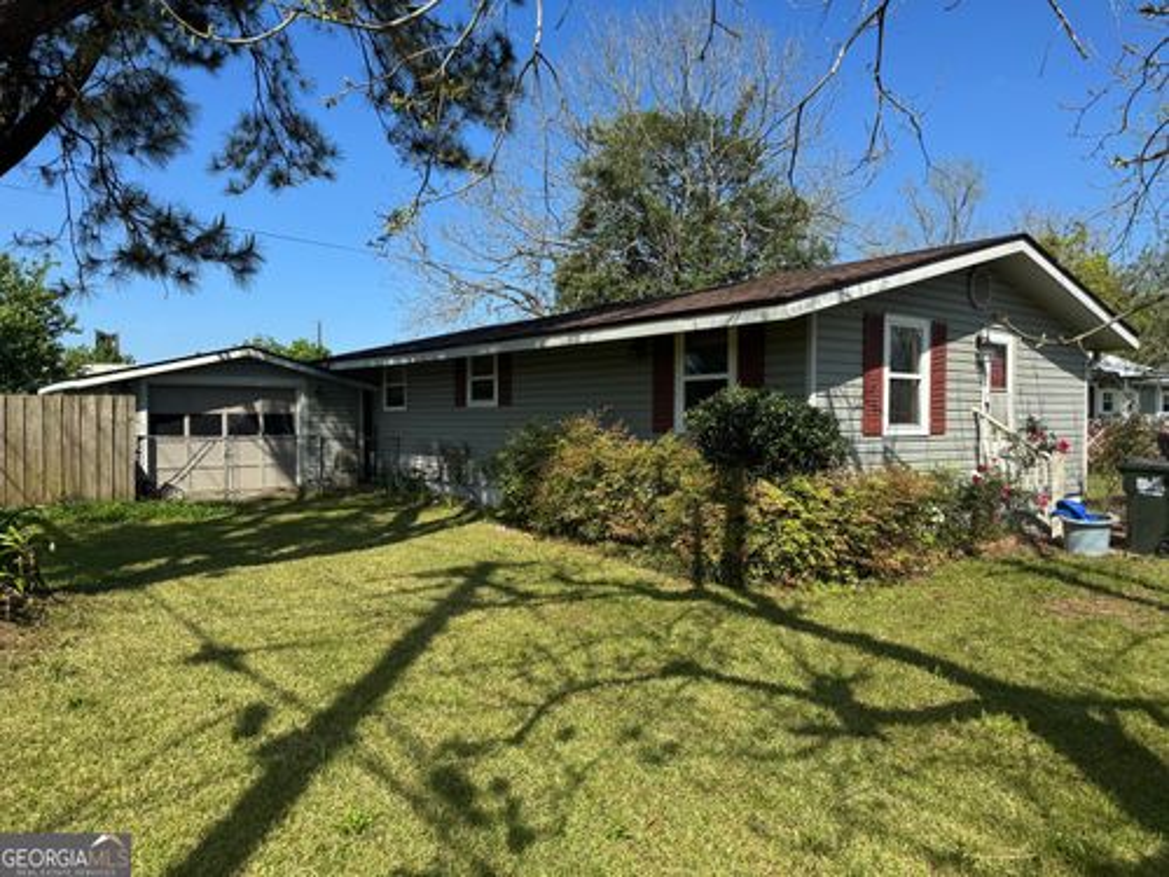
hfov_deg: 71.6
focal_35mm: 24
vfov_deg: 56.8
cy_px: 438
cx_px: 584
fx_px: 810
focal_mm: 6.76
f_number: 1.78
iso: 80
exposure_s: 1/3802
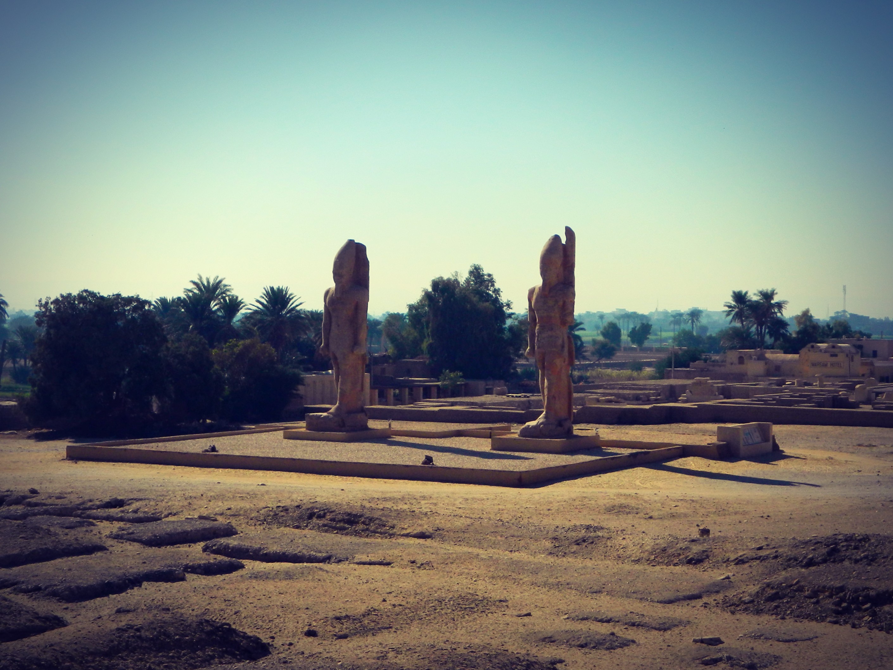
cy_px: 335
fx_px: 1212
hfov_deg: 40.4
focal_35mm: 47
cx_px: 446
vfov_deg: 30.9
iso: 80
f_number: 10.2
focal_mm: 8.4
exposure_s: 1/320
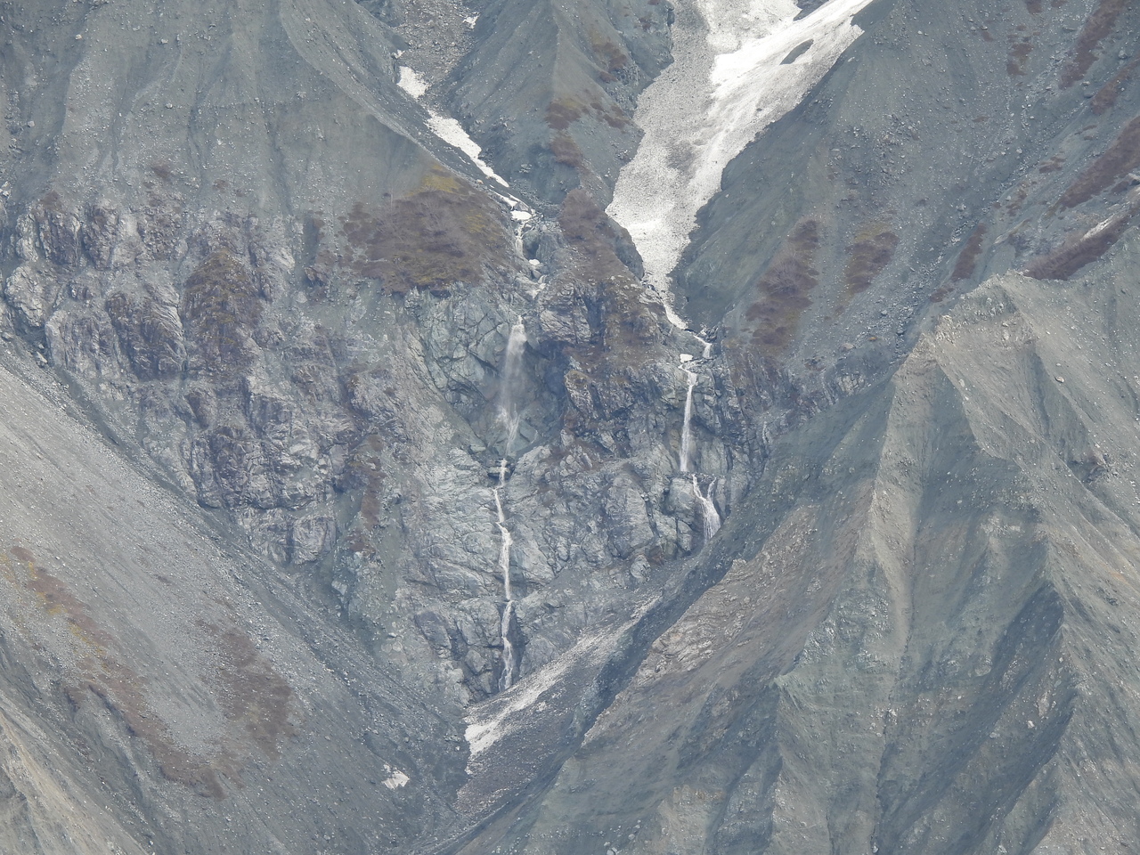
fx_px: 11526
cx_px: 570
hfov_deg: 5.7
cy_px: 428
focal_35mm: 350
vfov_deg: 4.2
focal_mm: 62.5
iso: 100
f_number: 5
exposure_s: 1/250
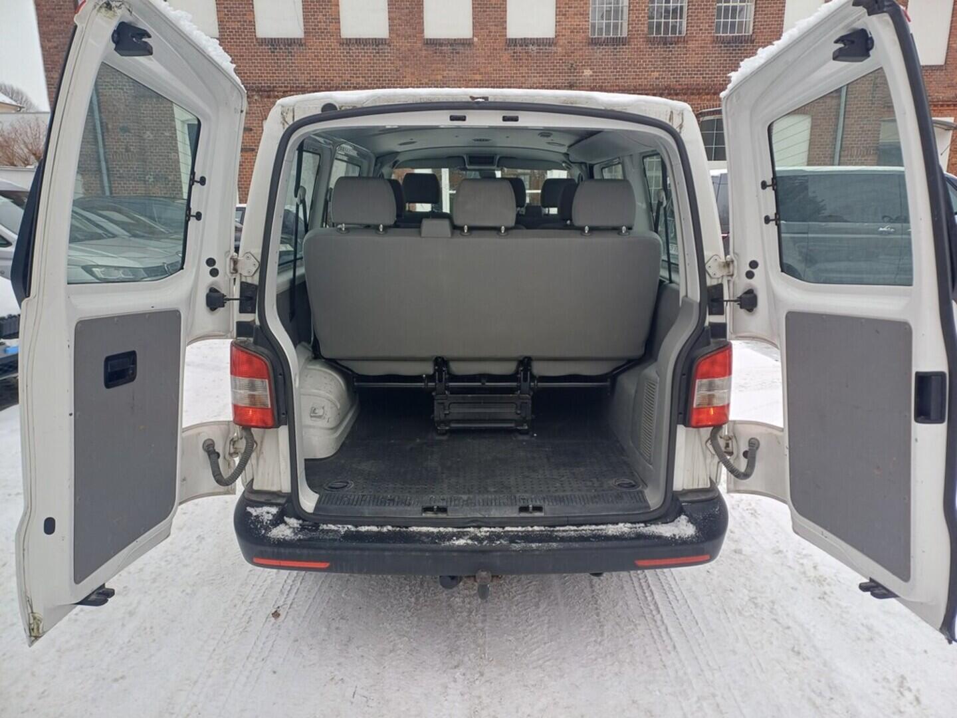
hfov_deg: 69.4
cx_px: 478
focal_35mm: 25
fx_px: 691
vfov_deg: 54.9
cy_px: 359
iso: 50
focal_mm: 4.65
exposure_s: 1/177
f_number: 1.8
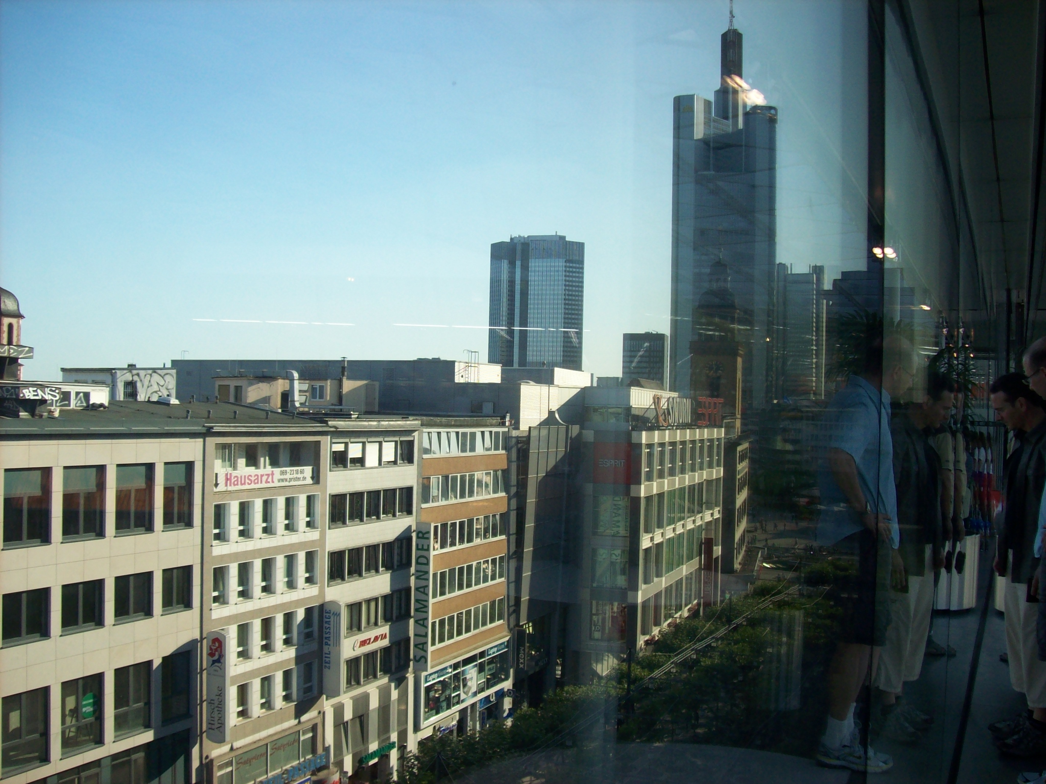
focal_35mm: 36
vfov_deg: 39.6
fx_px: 1087
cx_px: 523
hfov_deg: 51.4
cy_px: 392
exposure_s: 1/418
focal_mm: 6
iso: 80
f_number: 2.7
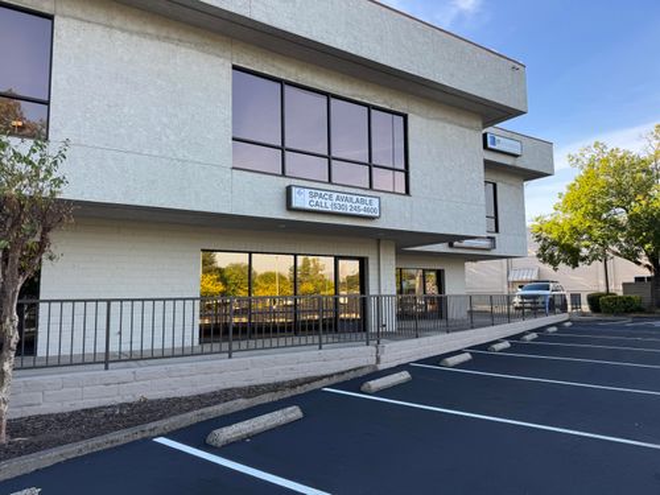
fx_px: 458
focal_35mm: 24
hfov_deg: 71.6
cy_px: 248
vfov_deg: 56.8
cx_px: 330
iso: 80
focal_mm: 6.76
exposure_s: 1/832
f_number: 1.78
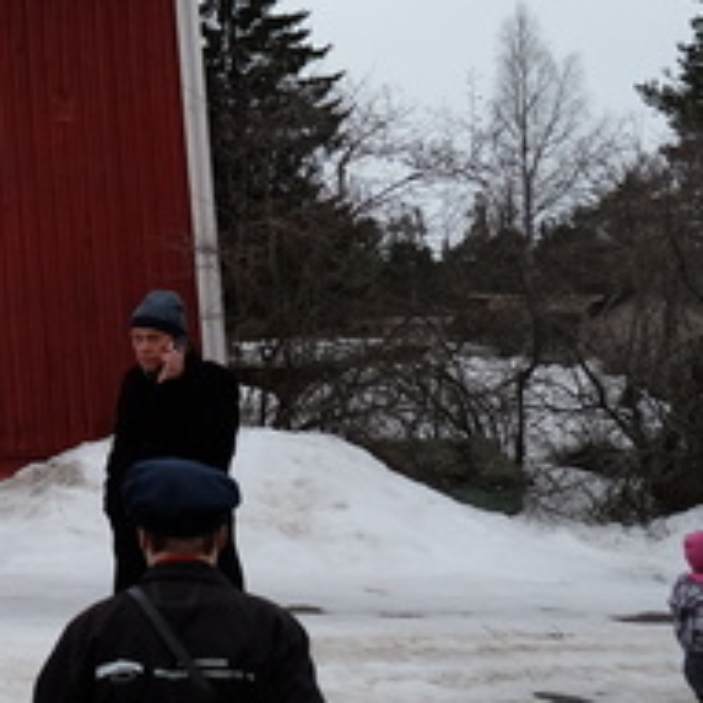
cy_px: 29
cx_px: -681
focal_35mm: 95
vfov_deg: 17.9
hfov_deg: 15.1
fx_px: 2183
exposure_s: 1/250
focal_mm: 18
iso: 1000
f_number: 2.8
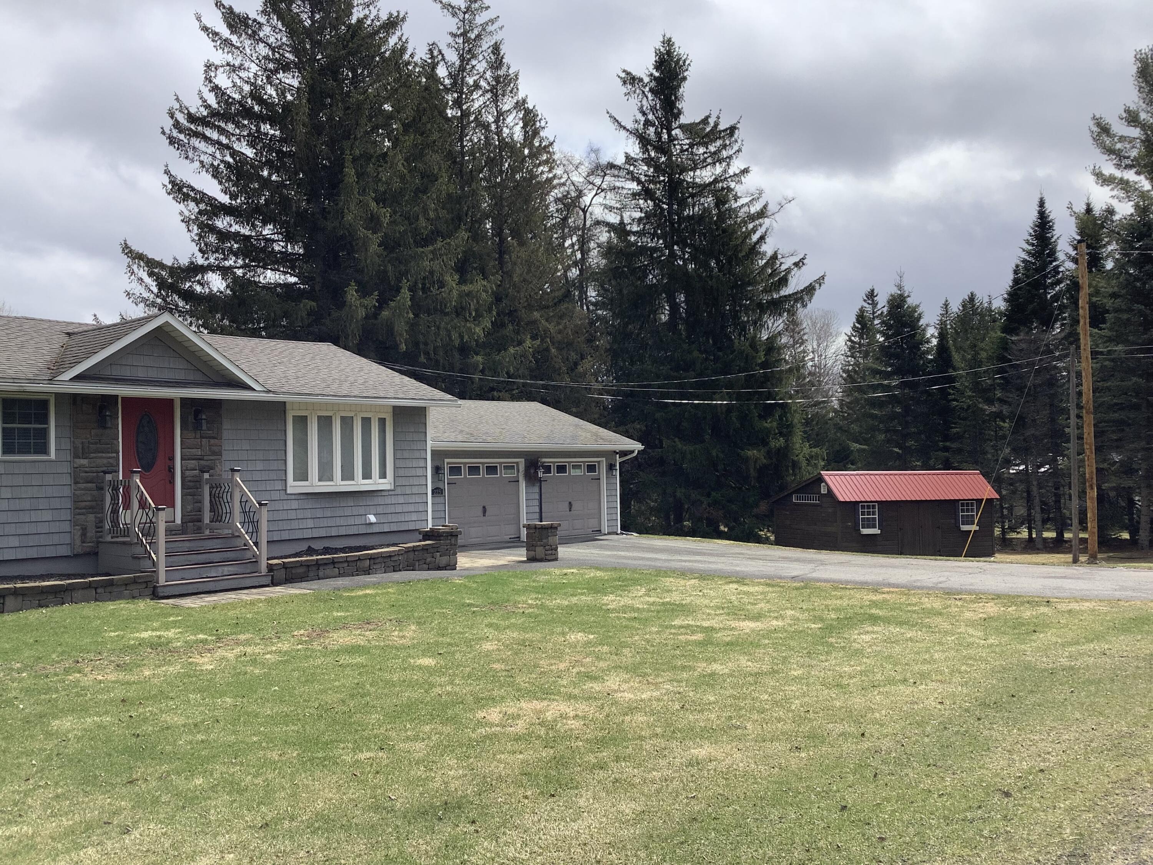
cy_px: 432
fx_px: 1033
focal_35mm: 31
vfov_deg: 45.4
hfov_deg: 58.4
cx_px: 576
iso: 25
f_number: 2.4
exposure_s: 1/1481
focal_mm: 3.3
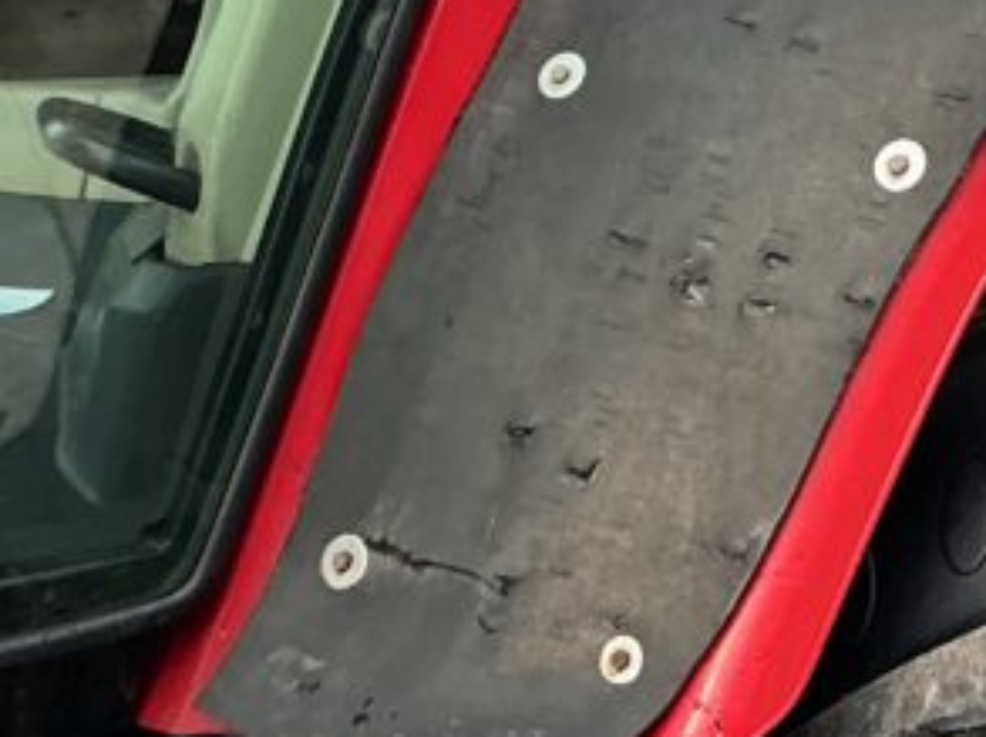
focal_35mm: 98
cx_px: 1073
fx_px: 2788
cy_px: 141
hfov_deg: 19.3
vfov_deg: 15.0
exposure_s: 1/165
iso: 20
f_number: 1.8
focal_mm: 3
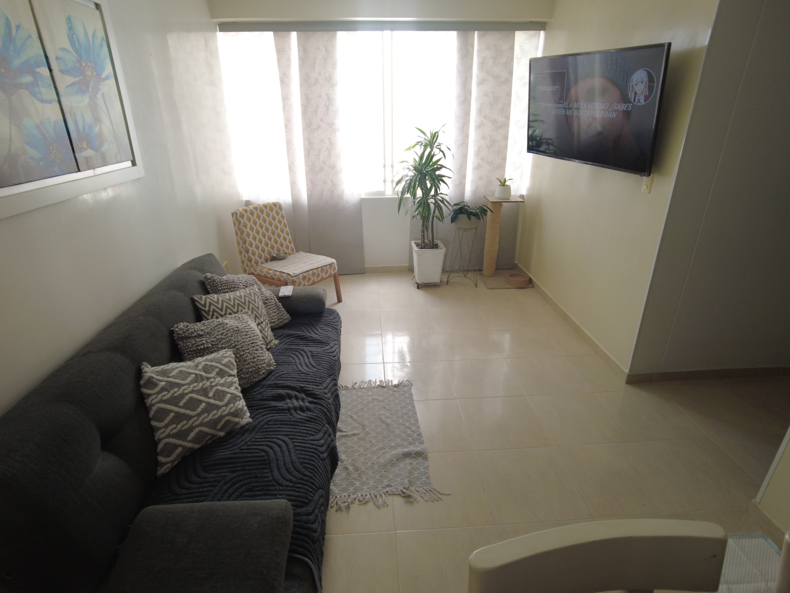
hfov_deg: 98.2
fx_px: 342
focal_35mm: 15
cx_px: 395
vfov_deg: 81.7
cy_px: 296
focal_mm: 3.2
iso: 100
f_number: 1.8
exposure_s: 1/30
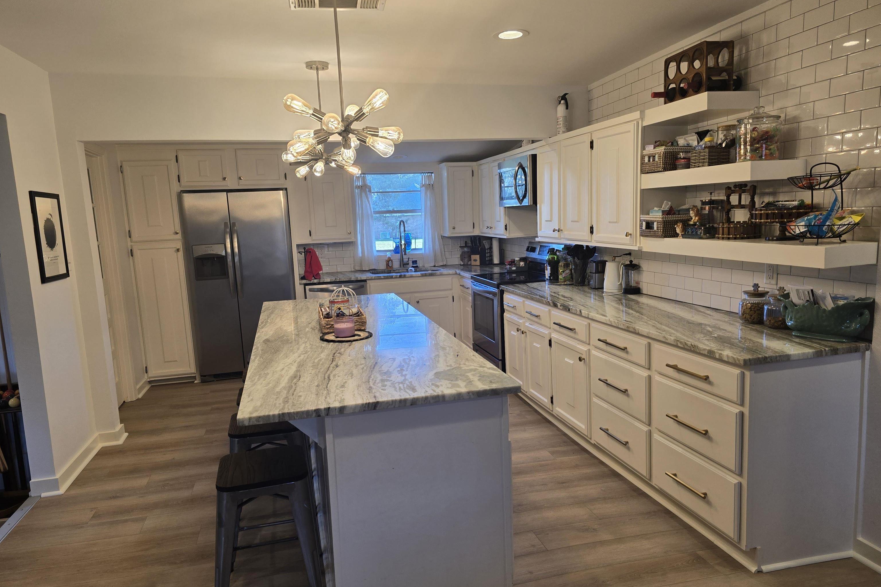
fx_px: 587
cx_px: 441
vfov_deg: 53.1
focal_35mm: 24
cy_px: 291
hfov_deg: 73.7
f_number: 1.7
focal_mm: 6.3
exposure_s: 1/120
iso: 64
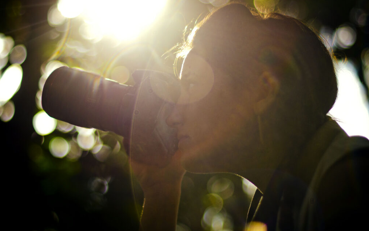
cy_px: 119
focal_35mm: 77
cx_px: 185
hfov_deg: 26.8
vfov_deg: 16.9
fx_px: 774
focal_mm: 50
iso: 500
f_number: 1.4
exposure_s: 1/4000
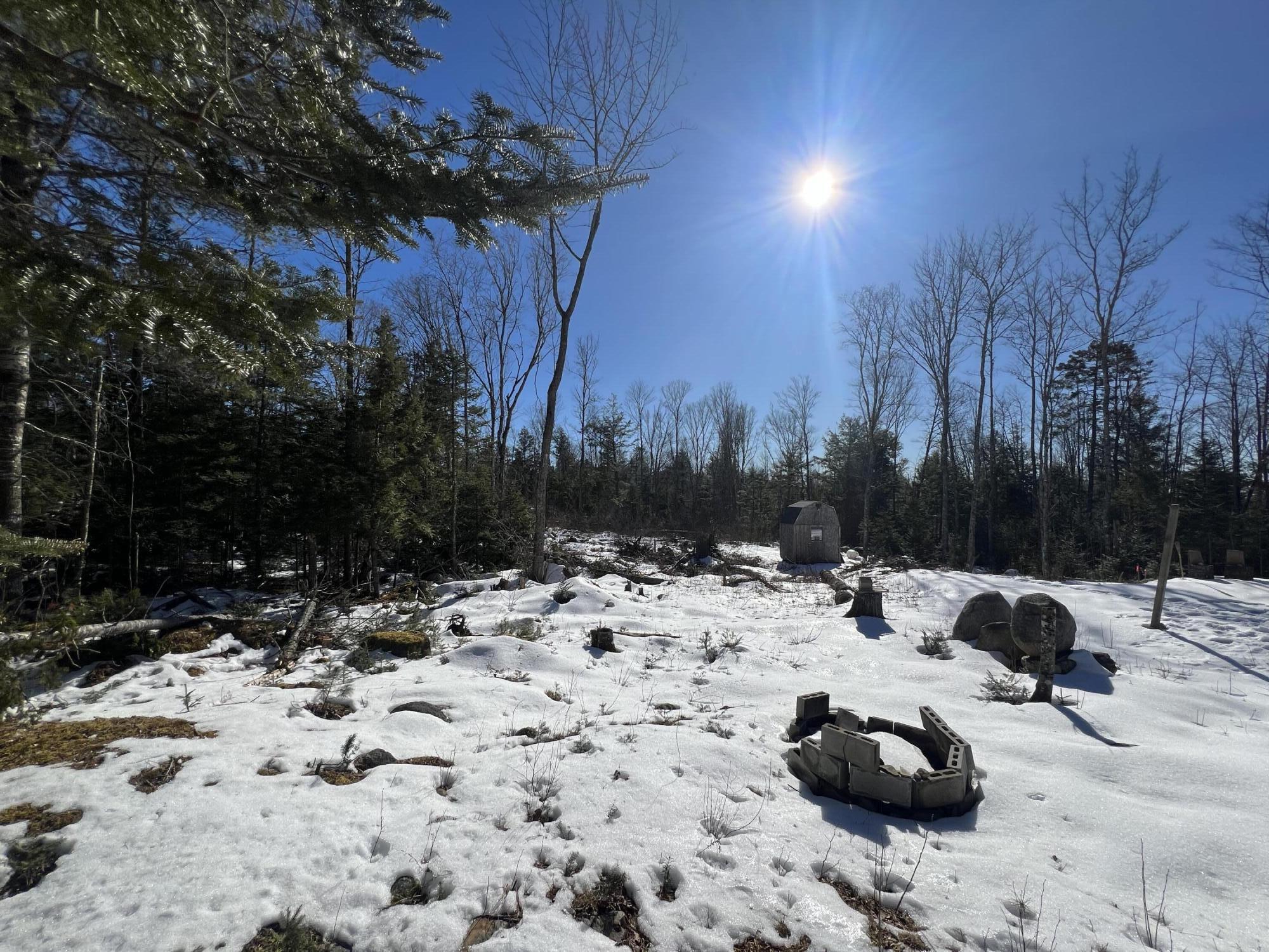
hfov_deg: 106.2
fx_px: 477
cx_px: 634
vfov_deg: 89.9
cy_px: 476
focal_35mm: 13
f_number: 1.8
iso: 40
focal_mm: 1.57
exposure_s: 1/4219
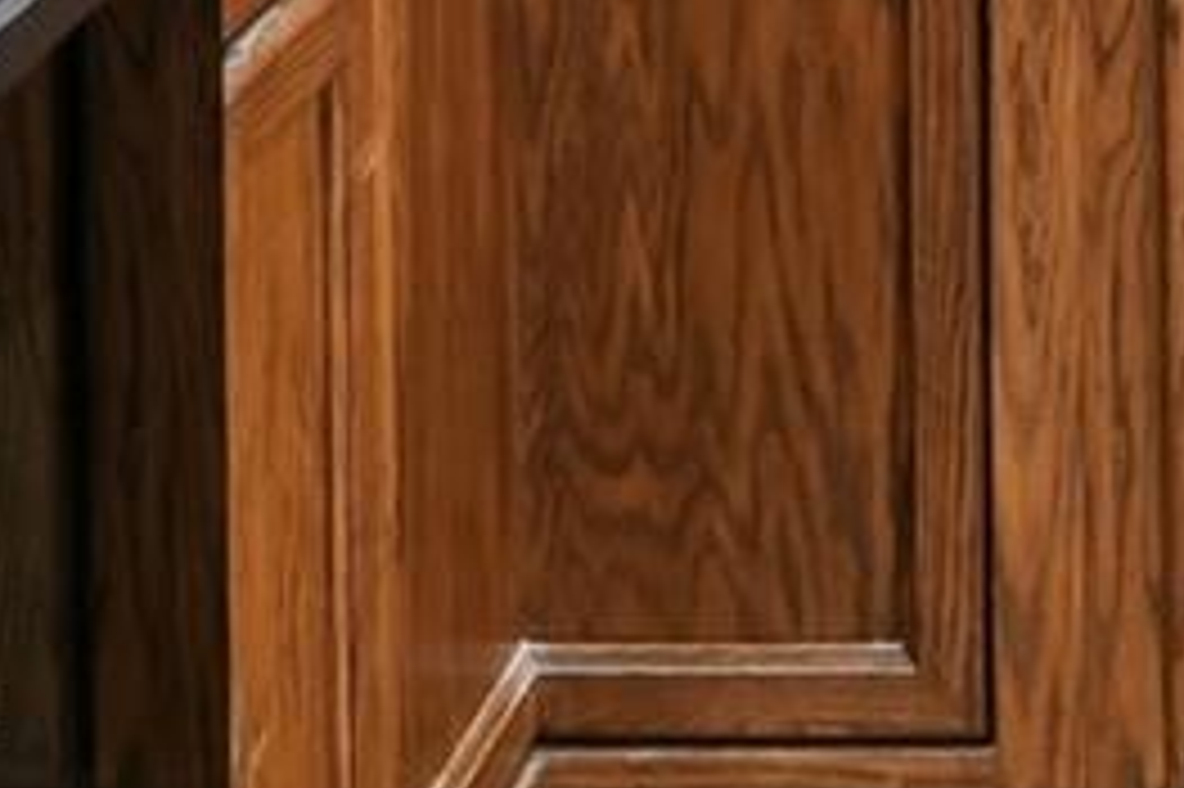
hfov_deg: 16.5
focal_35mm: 117
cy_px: -1398
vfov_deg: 9.6
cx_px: 1558
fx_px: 3845
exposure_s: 1/6
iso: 400
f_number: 8
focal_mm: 10
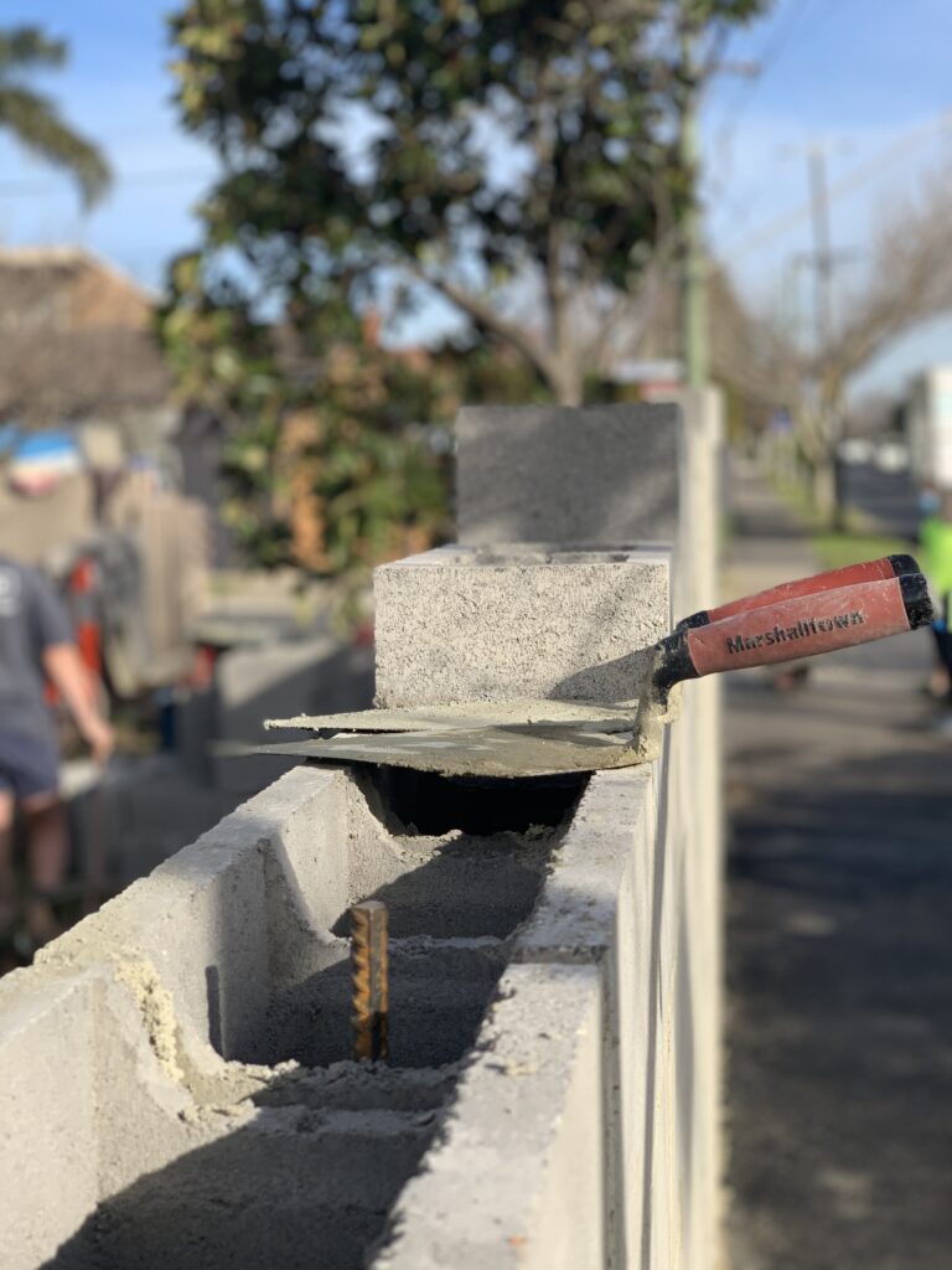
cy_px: 635
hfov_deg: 28.0
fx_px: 1907
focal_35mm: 52
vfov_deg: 36.8
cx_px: 476
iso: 16
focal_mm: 6
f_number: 2.4
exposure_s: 1/675
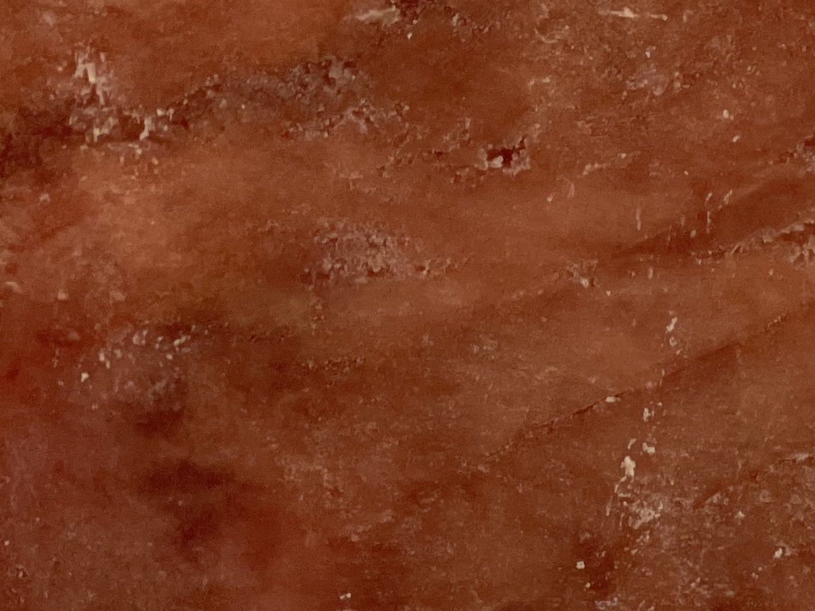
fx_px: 4379
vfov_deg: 8.0
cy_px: 171
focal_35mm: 186
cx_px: 1246
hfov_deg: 10.3
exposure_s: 1/50
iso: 160
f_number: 2
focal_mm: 6
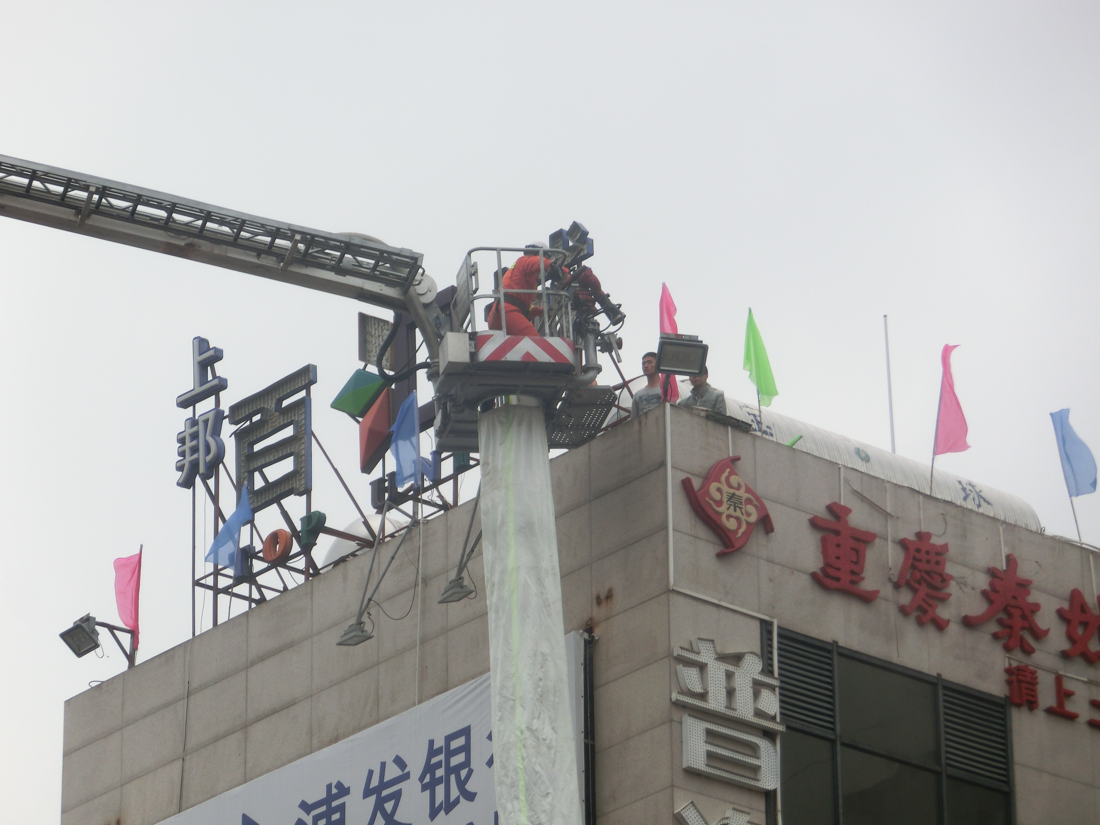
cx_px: 550
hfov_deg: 10.0
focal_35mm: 198
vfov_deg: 7.5
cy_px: 412
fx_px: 6292
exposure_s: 1/80
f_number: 5.8
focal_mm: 35.05
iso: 100
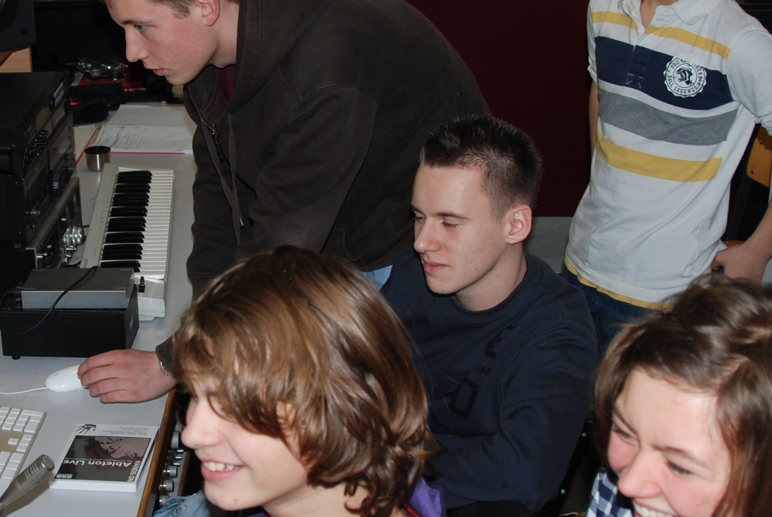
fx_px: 1396
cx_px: 265
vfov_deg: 21.0
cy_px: 245
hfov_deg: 30.7
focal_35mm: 65
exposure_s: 1/60
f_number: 3.5
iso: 200
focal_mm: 18
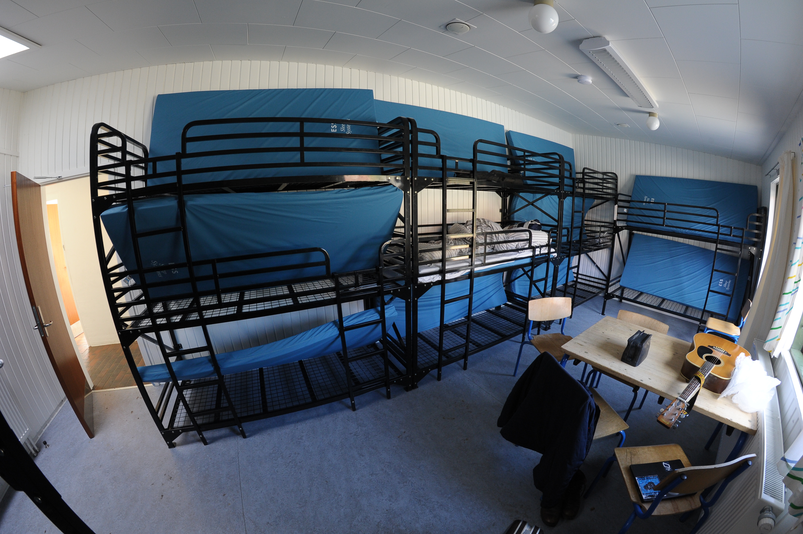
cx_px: 402
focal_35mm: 12
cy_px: 267
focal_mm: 12
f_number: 8
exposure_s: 1/25
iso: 1600
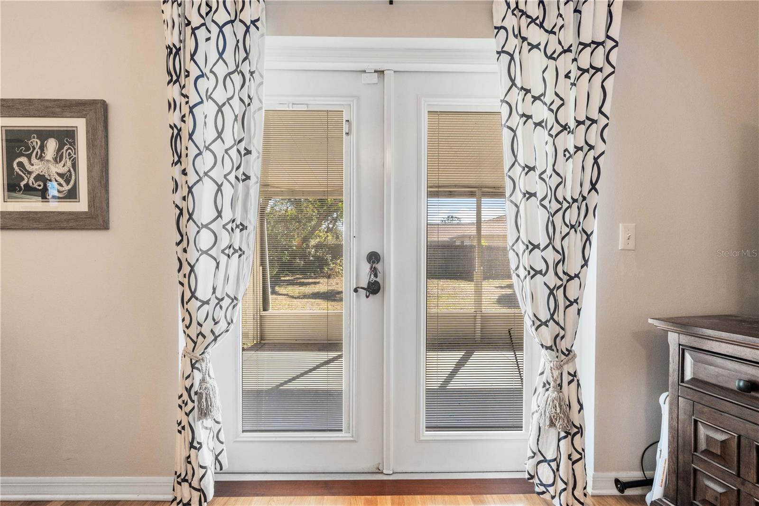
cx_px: 380
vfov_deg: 73.7
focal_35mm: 16
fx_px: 337
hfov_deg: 96.7
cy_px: 253
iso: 200
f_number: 8
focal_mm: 16
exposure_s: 1/8
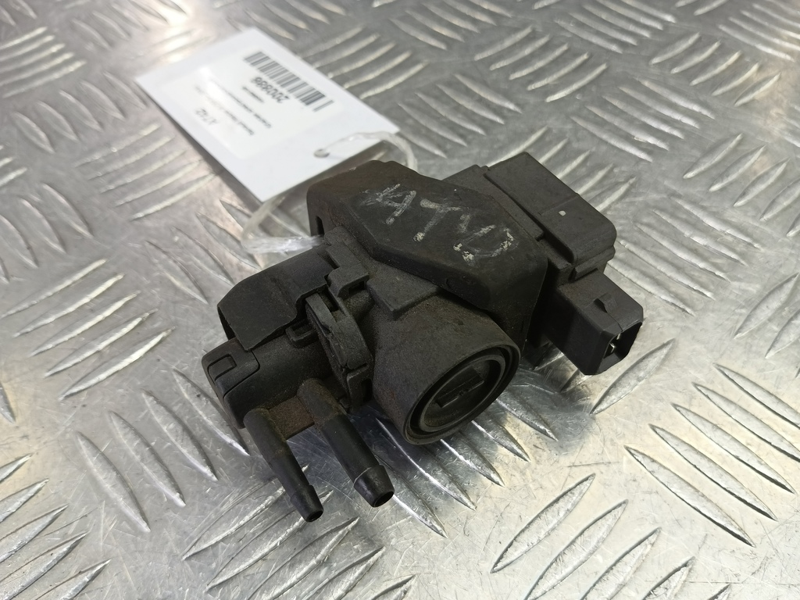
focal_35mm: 23
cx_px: 400
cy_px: 300
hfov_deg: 73.9
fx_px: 532
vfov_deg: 58.9
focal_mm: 4.11
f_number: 1.6
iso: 115
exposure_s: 1/50
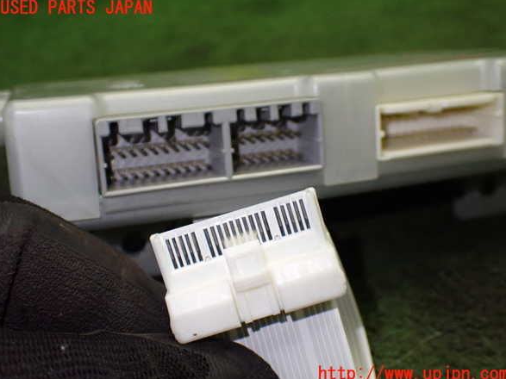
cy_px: 191
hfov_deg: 42.1
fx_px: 658
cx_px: 254
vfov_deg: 32.2
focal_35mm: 45
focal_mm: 7.84
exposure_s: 1/160
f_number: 2.9
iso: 640
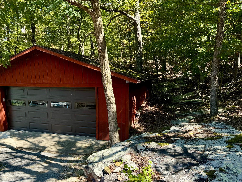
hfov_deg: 59.6
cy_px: 110
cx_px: 100
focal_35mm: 30
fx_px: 210
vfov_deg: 46.5
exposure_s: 1/470
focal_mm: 6.76
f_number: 1.78
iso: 80
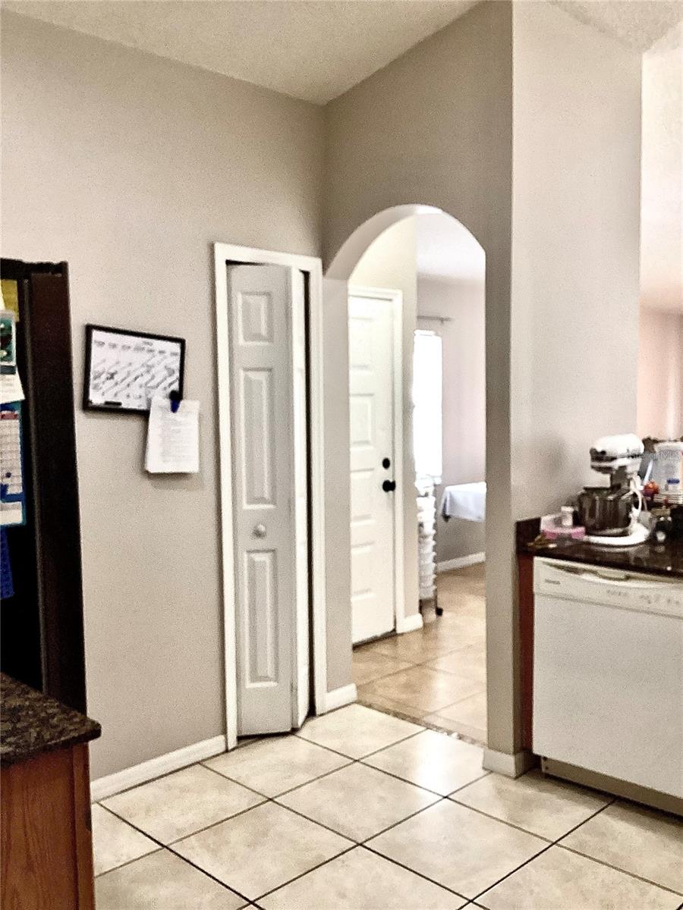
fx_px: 816
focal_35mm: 31
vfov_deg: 58.4
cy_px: 455
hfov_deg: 45.4
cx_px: 342
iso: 200
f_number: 2.4
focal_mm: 3.3
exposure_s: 1/60
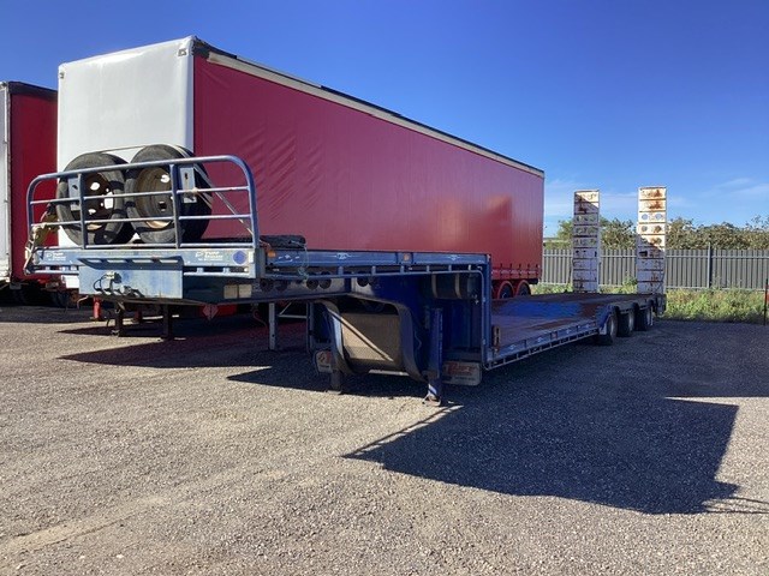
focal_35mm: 31
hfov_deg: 58.4
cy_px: 288
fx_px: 689
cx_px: 384
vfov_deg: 45.4
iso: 25
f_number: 2.4
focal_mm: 3.3
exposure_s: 1/776
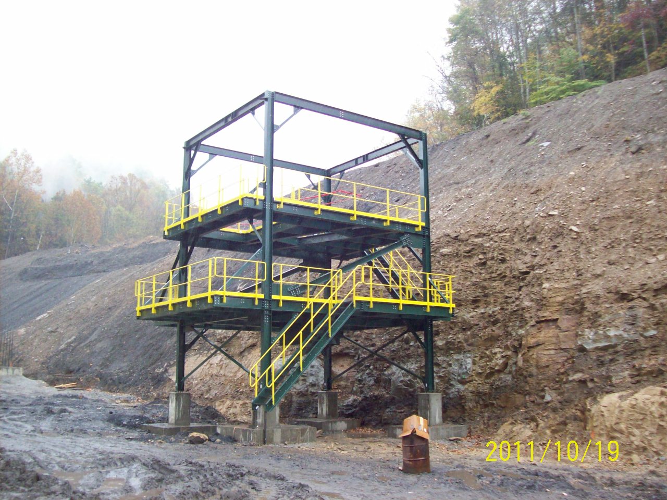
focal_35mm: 36
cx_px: 334
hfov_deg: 51.4
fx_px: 694
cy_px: 250
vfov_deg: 39.7
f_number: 2.7
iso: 200
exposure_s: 1/83.9
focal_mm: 6
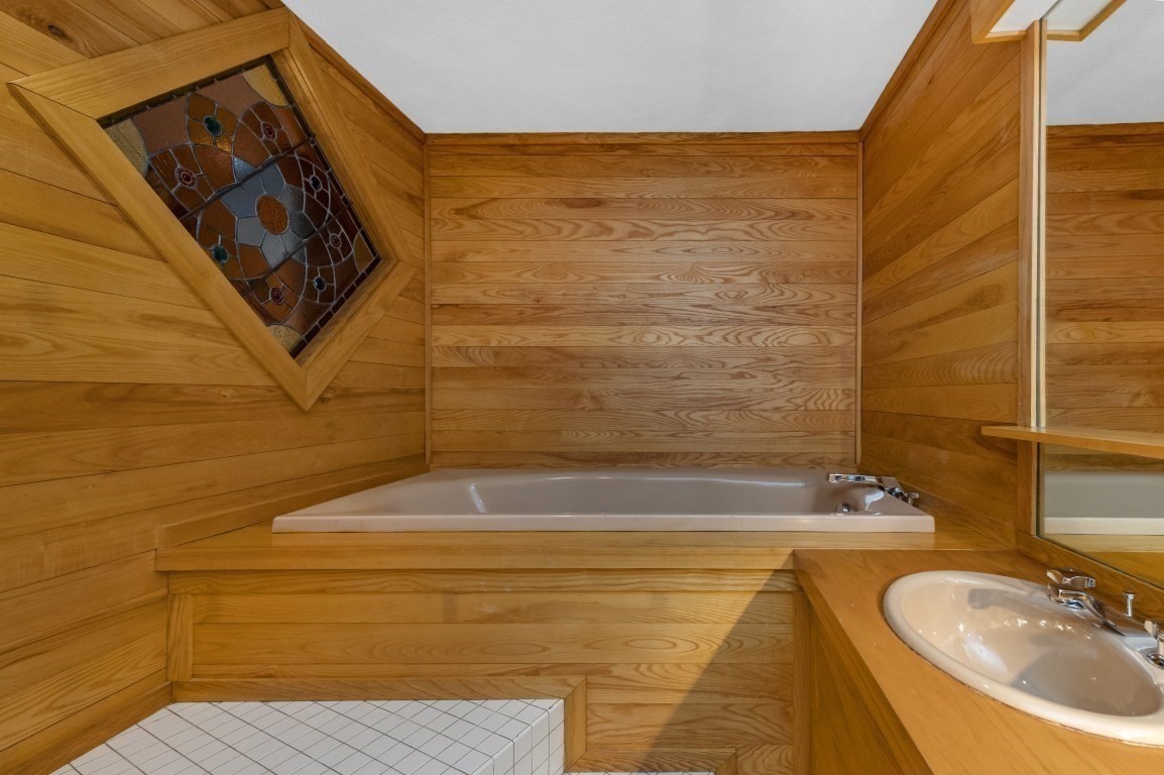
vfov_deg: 81.1
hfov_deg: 104.3
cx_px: 582
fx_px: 452
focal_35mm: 14
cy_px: 388
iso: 3200
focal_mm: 14
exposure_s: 1/60
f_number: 5.6
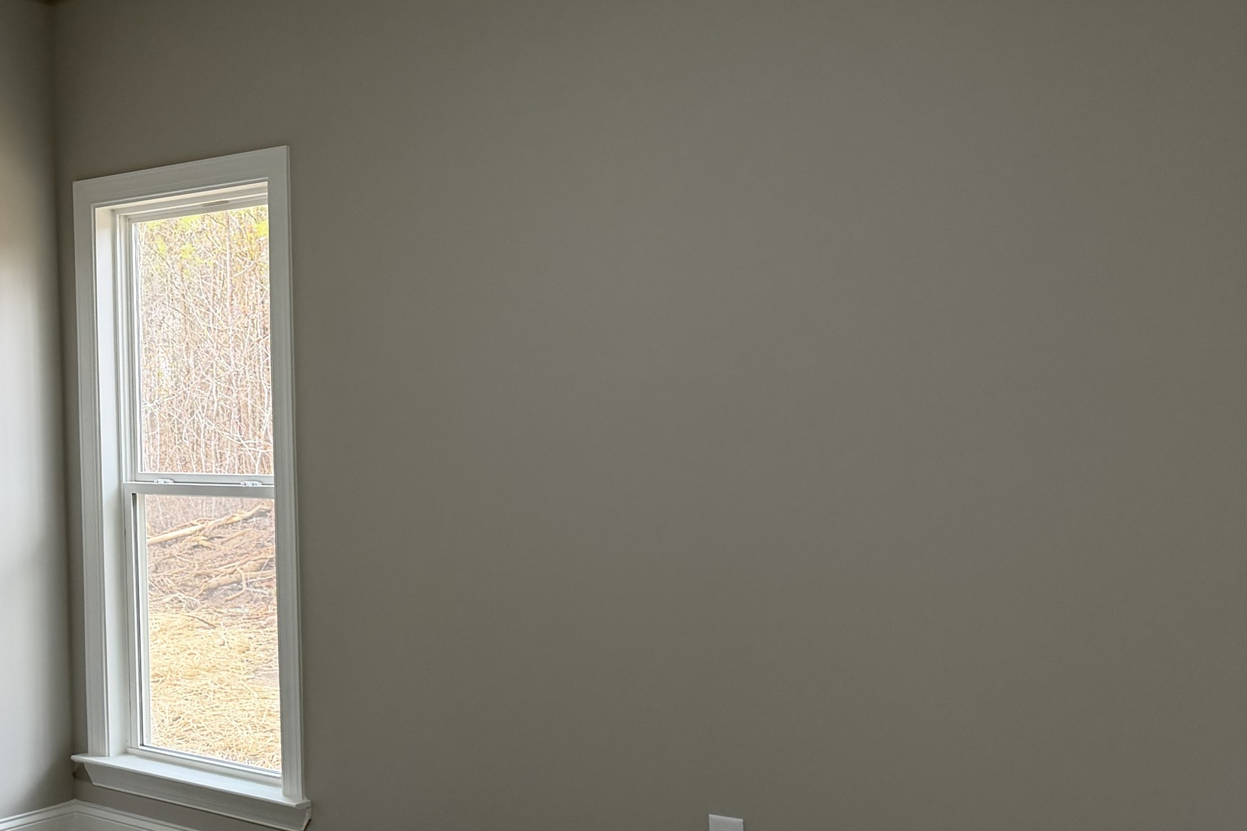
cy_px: 404
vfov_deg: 28.6
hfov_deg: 40.2
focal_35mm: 47
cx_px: 251
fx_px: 1628
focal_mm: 6.76
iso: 200
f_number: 1.78
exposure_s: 1/60
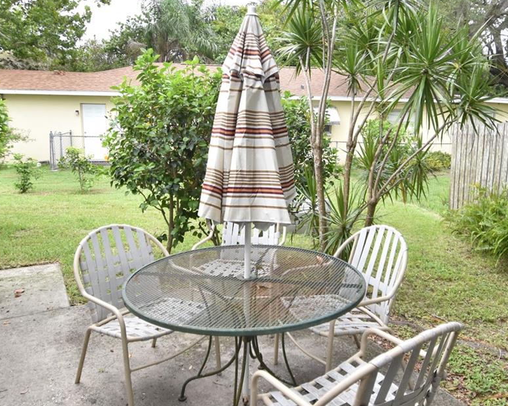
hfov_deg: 60.3
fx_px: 436
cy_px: 183
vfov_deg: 49.9
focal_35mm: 29
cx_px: 283
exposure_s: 1/2000
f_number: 3.5
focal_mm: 10
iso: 800
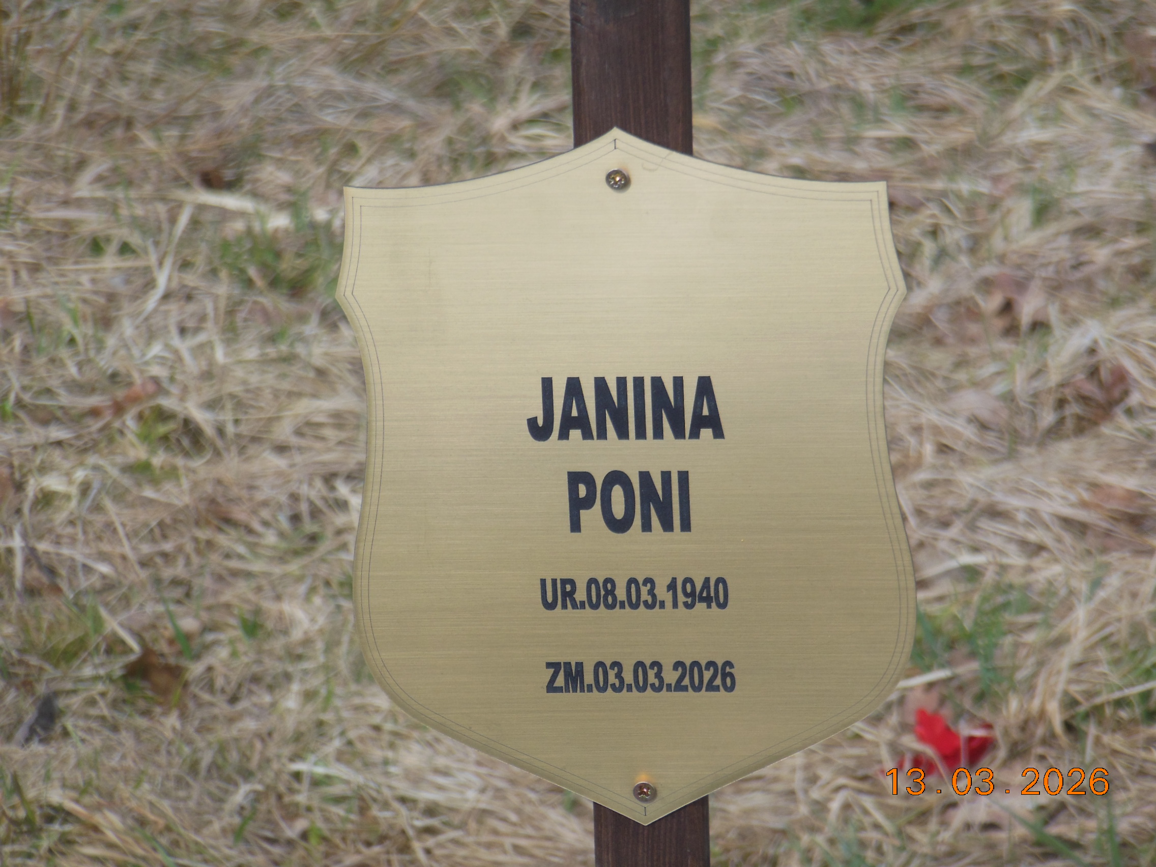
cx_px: 578
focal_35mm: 250
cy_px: 434
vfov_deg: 5.9
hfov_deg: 7.9
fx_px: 8349
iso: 125
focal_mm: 45
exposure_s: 1/400
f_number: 5.8
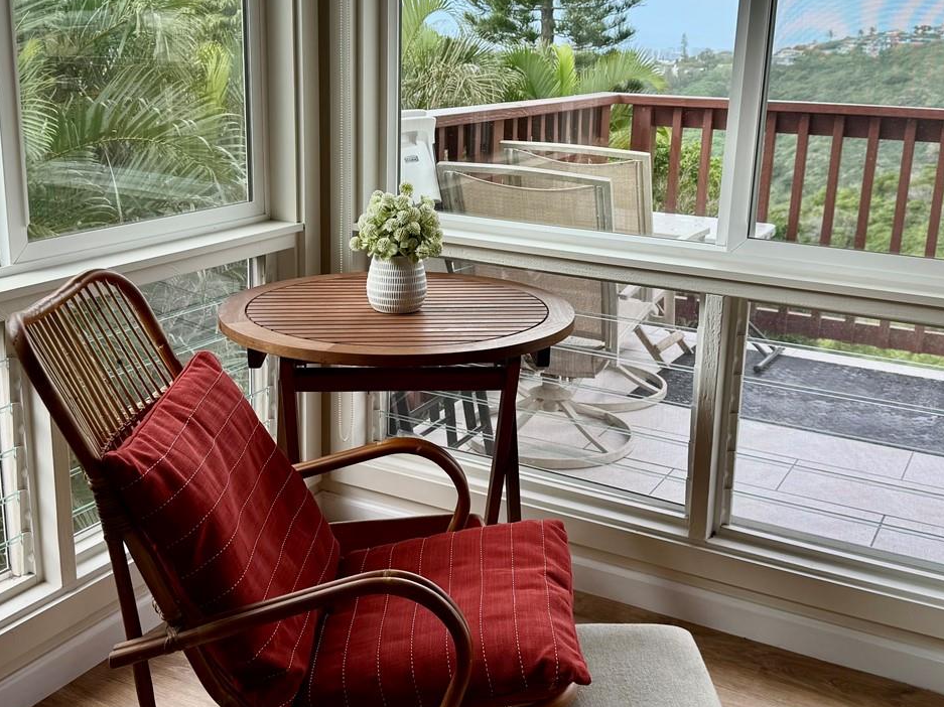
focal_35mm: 41
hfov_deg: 45.8
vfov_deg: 35.1
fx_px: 1118
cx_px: 463
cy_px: 305
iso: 80
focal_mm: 6.76
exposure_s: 1/567
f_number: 1.78
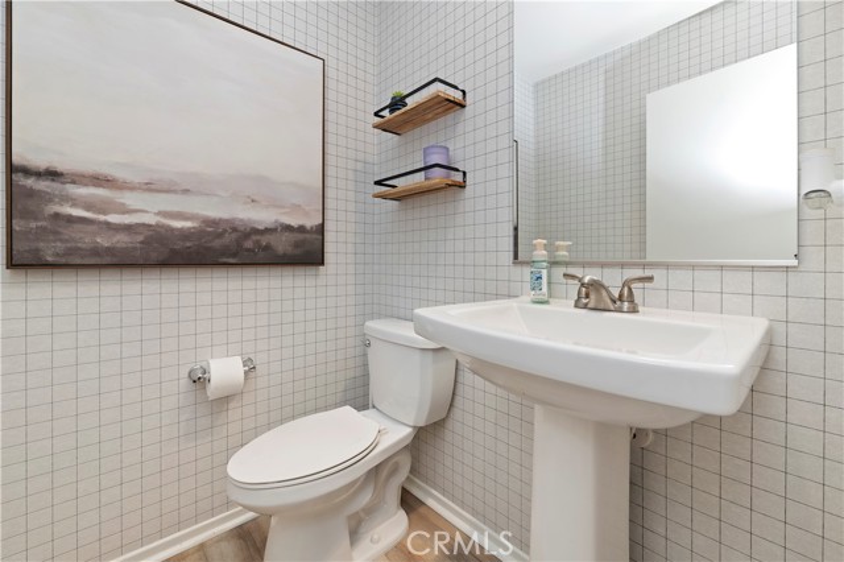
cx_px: 422
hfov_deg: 104.3
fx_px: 328
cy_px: 281
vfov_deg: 81.1
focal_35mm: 14
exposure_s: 1/6
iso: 500
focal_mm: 14
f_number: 10
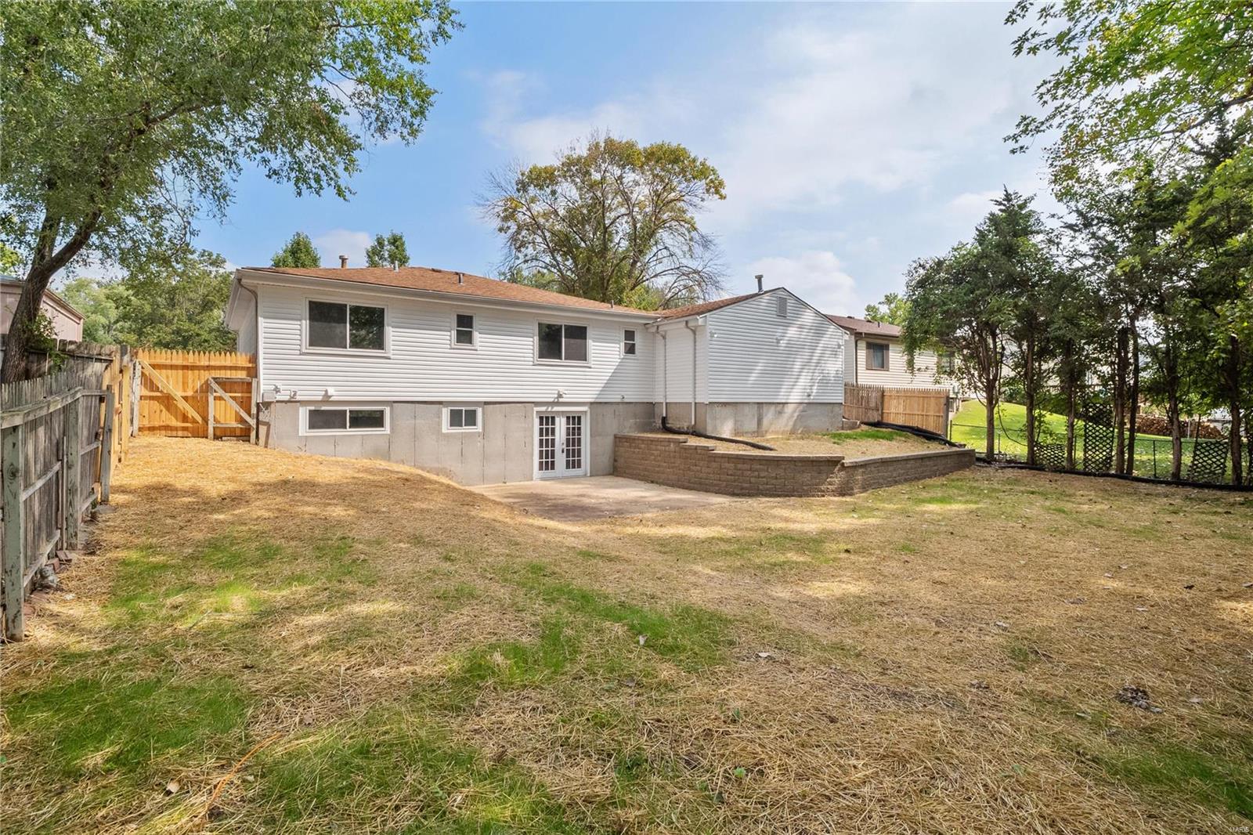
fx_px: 557
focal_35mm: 16
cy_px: 418
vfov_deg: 73.7
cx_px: 626
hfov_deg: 96.7
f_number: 8
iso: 400
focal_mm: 8
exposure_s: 1/320
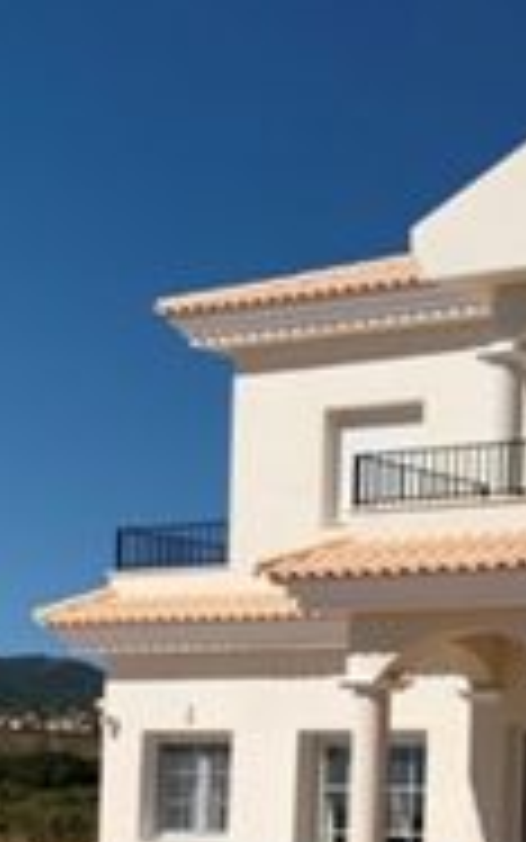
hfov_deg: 12.1
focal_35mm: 104
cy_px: 801
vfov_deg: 19.5
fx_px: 2384
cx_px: 767
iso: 25
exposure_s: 1/5405
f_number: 1.8
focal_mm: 4.25
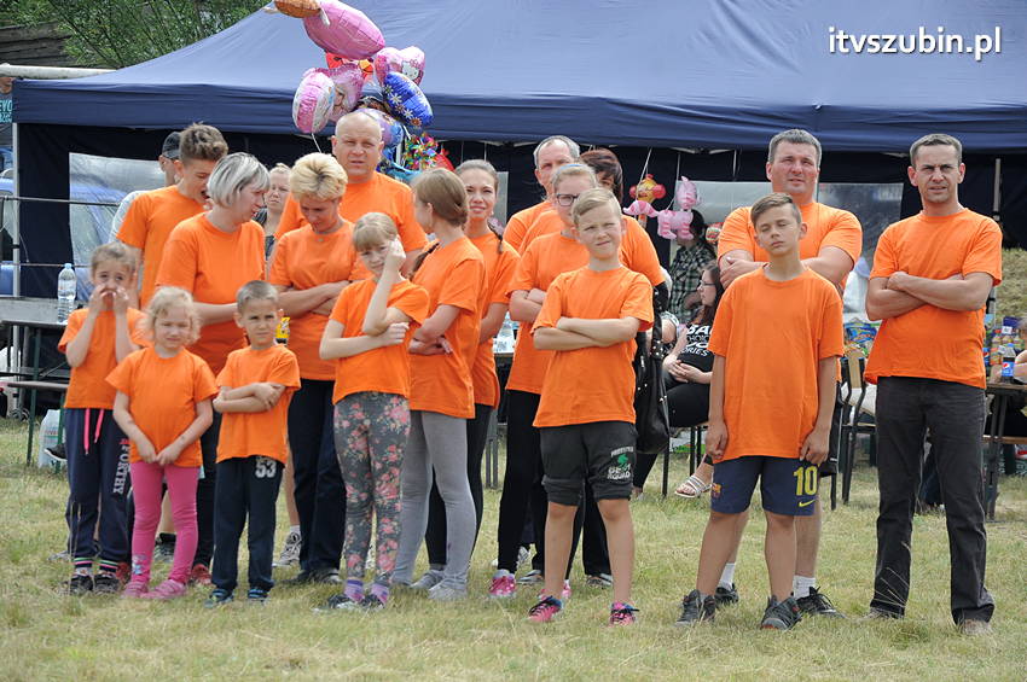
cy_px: 341
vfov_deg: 8.7
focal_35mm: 158
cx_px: 514
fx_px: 4489
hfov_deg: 13.1
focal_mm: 105
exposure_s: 1/800
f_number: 7.1
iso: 500
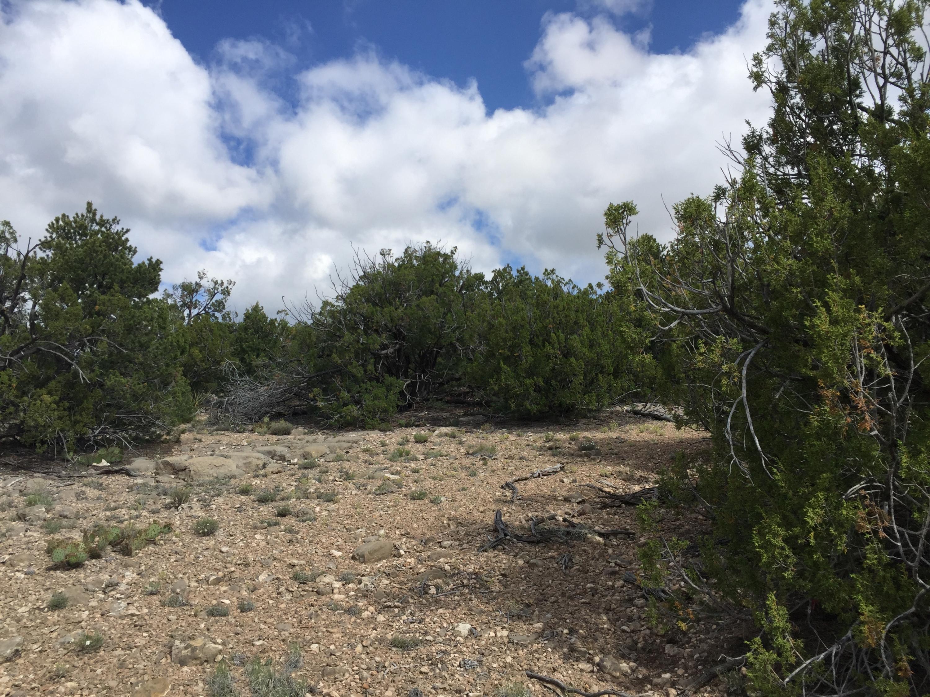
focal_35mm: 29
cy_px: 348
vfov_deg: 48.2
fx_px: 779
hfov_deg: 61.7
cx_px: 465
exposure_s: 1/2198
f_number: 2.2
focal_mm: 4.15
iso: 32
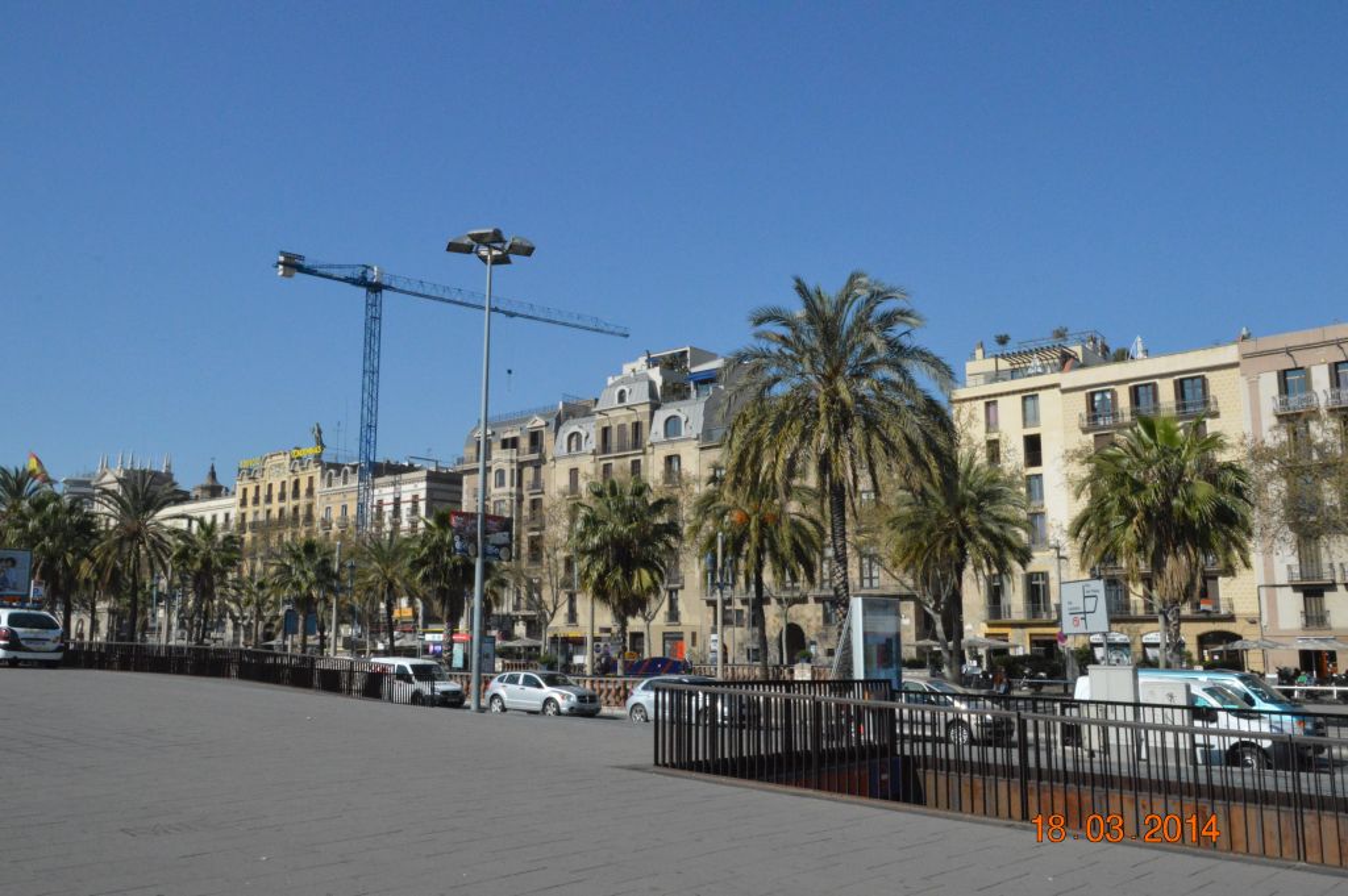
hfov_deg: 67.4
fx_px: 1010
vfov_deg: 47.9
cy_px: 448
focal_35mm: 27
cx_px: 674
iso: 3200
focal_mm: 18
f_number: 20
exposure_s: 1/1600
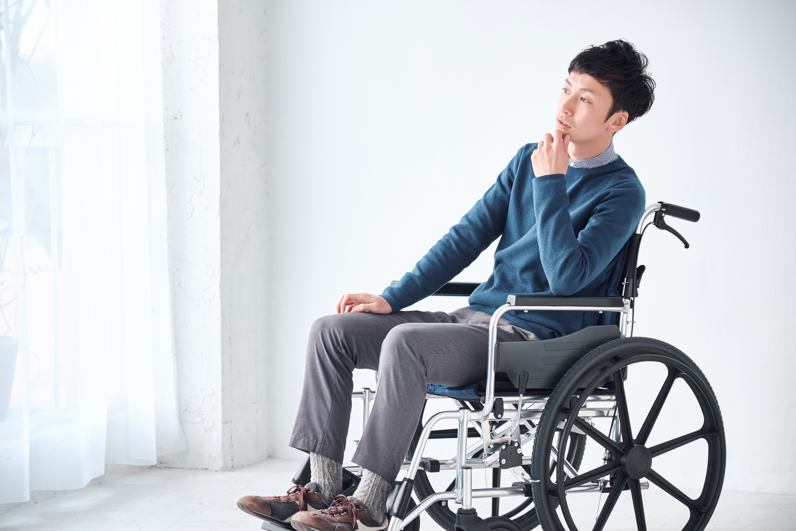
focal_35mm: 83
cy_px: 266
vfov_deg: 16.5
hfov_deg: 24.5
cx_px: 398
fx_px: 1835
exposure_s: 1/210
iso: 400
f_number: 2.8
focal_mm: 55
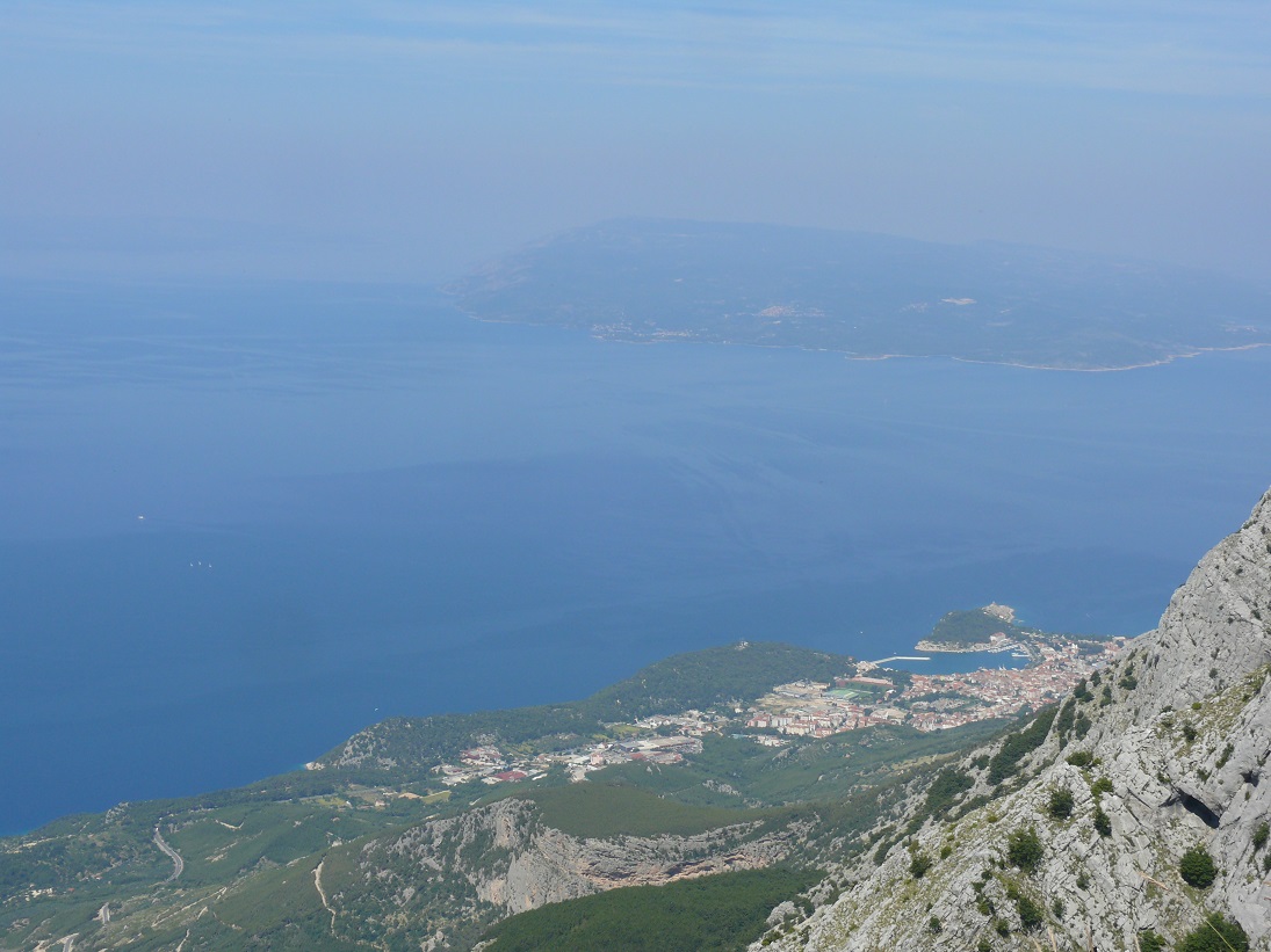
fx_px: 2019
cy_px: 476
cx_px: 636
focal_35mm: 55
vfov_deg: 26.6
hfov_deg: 34.9
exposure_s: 1/500
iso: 100
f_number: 7.1
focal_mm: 11.7
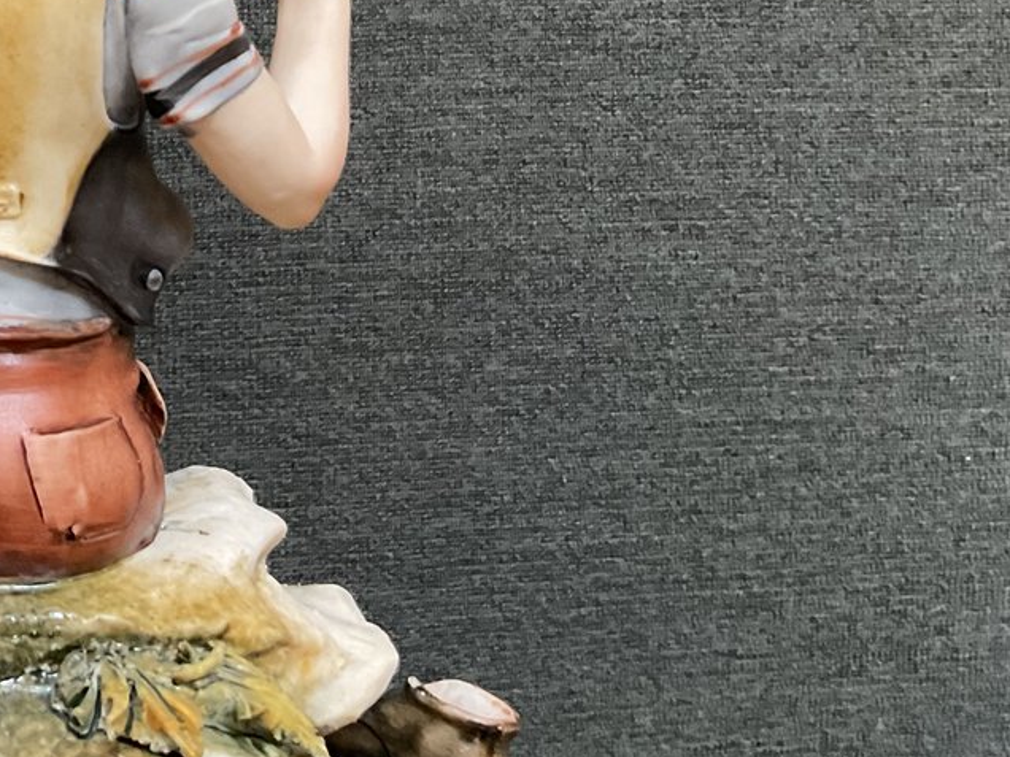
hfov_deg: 25.9
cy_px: -10
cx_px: -121
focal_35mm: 69
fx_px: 2013
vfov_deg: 20.6
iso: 250
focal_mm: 3
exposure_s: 1/40
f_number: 1.8
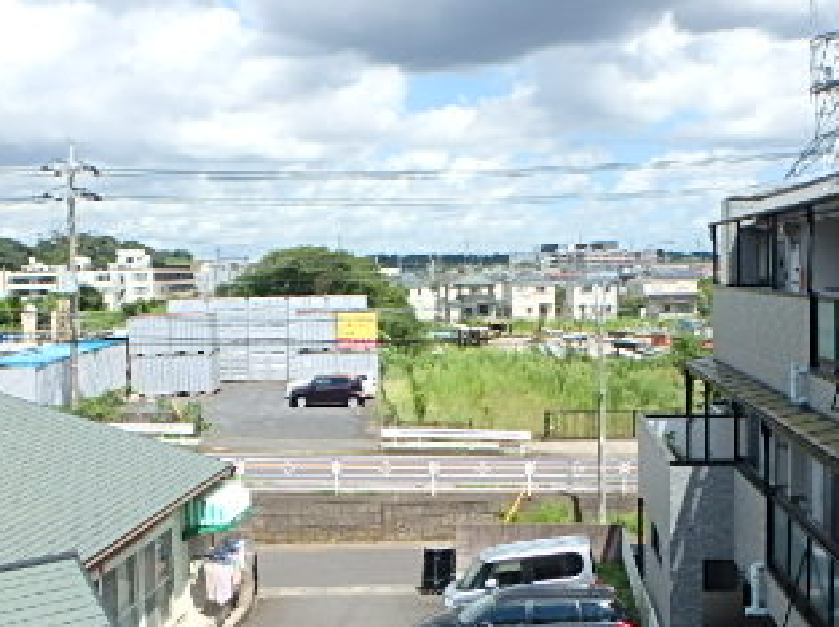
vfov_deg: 33.4
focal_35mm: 43
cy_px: 372
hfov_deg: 43.9
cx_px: 413
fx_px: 1041
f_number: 3.5
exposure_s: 1/1000
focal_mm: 3.7
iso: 125
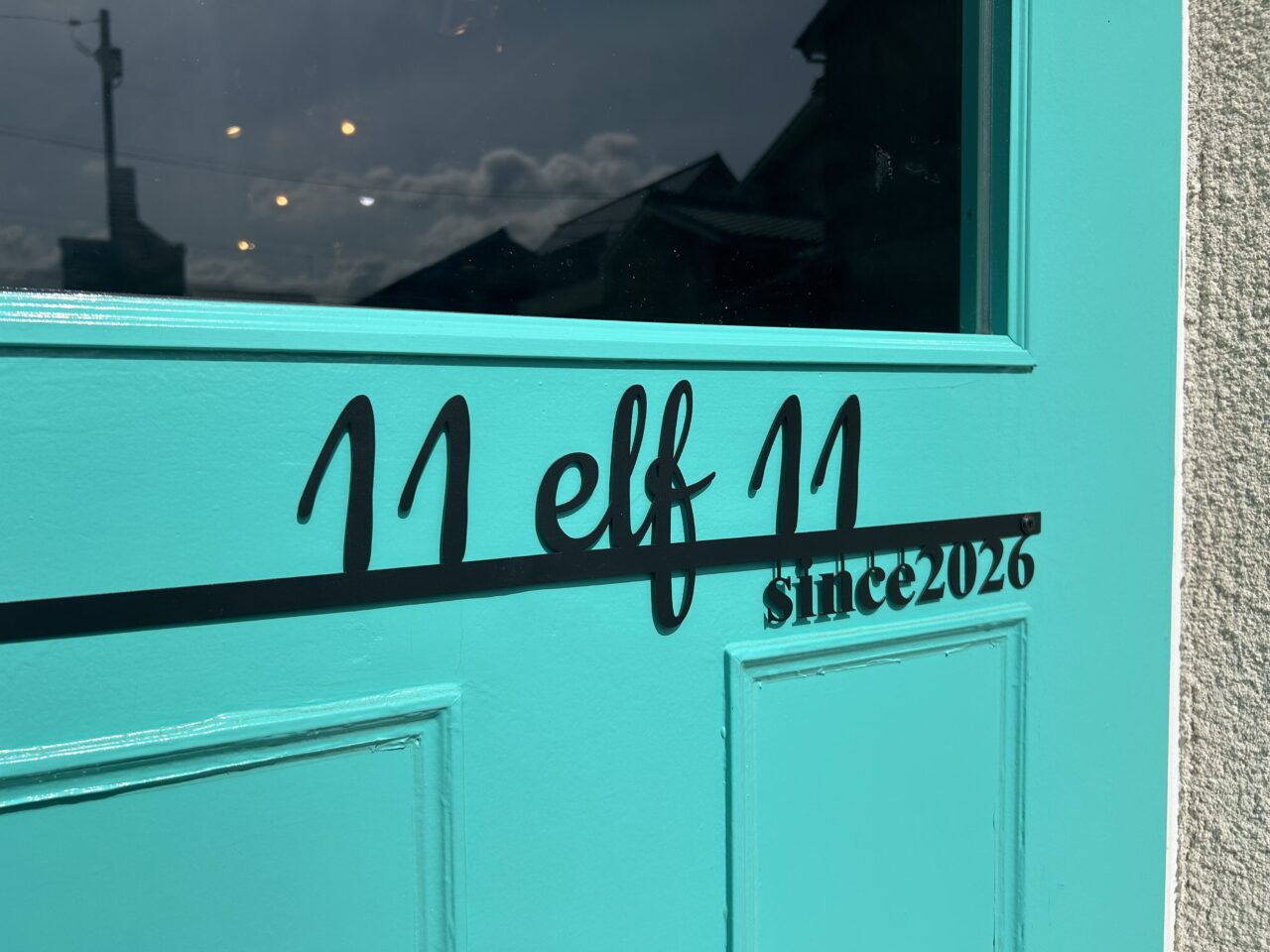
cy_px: 476
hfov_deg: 67.3
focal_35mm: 26
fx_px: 954
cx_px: 635
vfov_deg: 53.1
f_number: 1.5
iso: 50
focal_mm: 5.7
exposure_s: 1/10309
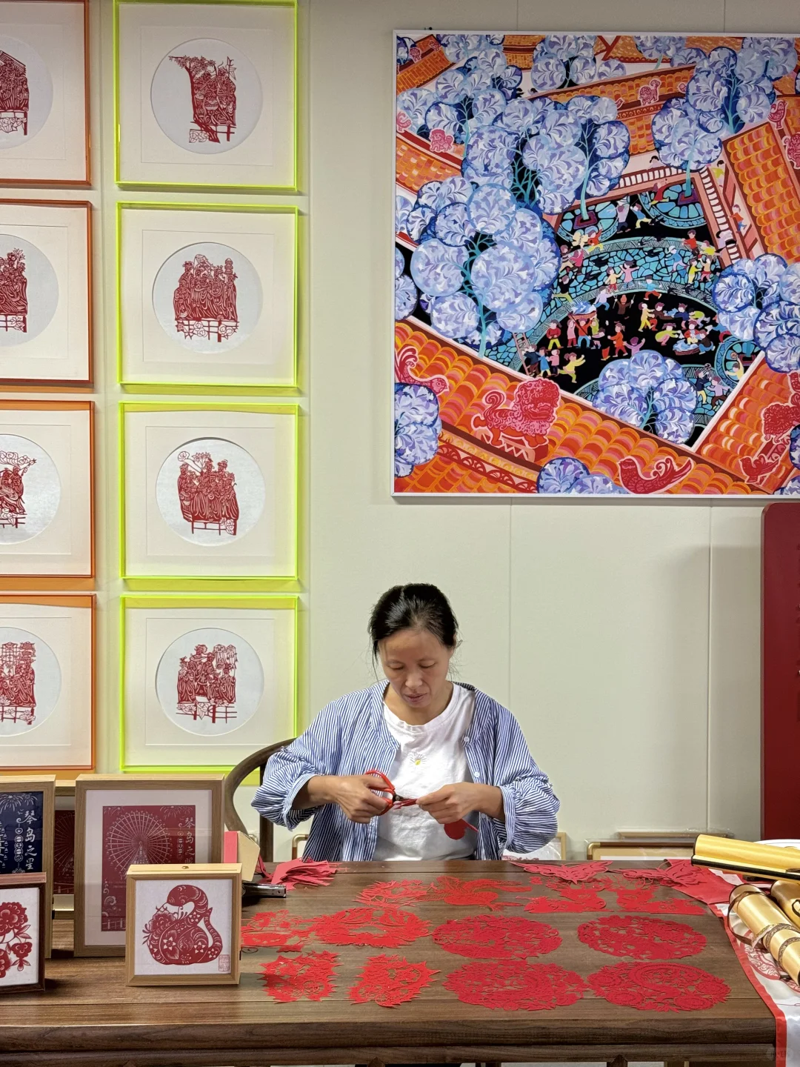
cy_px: 534
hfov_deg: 30.3
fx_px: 1479
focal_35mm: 48
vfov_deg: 39.7
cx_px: 400
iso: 80
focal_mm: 6.76
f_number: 1.78
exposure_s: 1/50
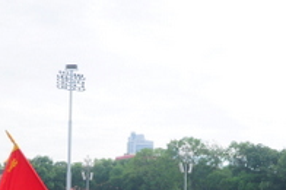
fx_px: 637
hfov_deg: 25.3
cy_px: 170
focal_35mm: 80
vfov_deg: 16.7
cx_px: 161
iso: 250
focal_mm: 21
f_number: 13
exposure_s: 1/125
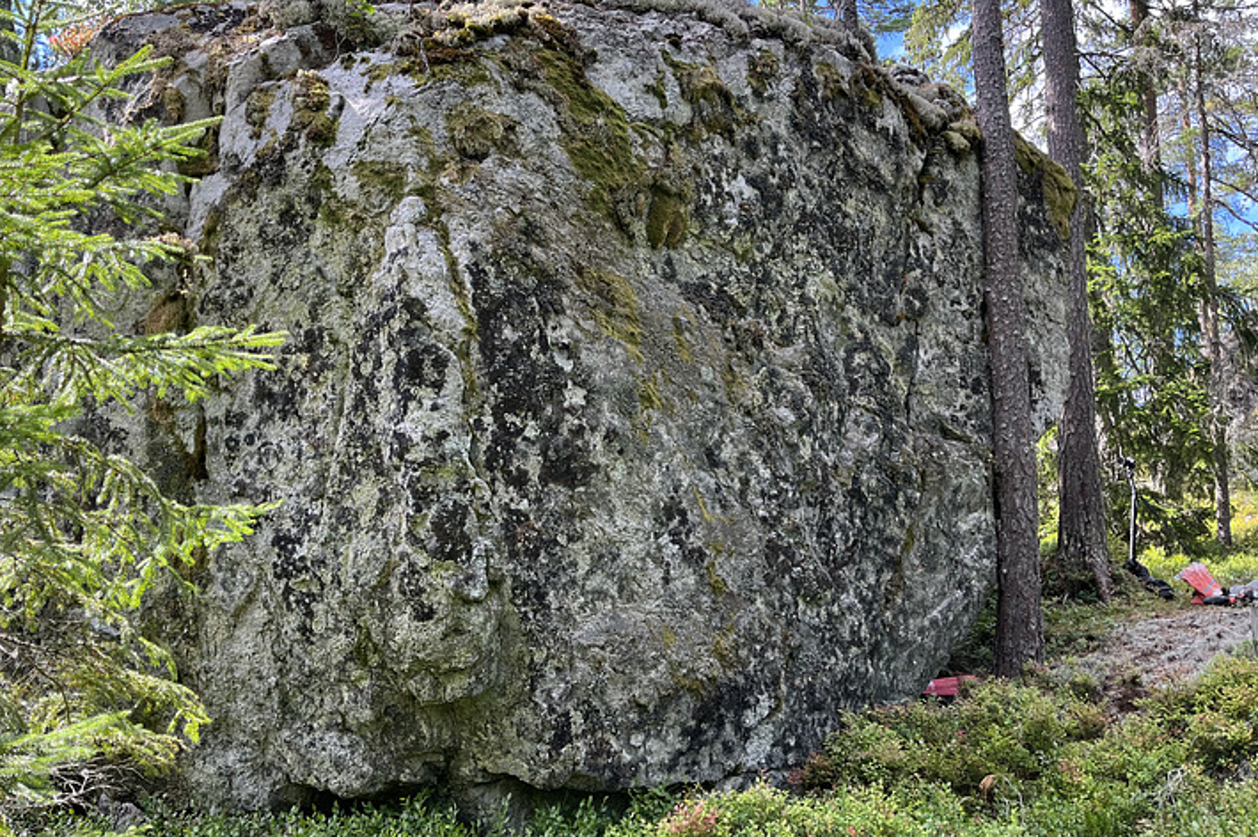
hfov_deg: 63.7
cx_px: 614
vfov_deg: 44.9
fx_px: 1013
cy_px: 378
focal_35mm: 29
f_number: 1.6
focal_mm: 5.1
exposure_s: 1/329
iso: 50
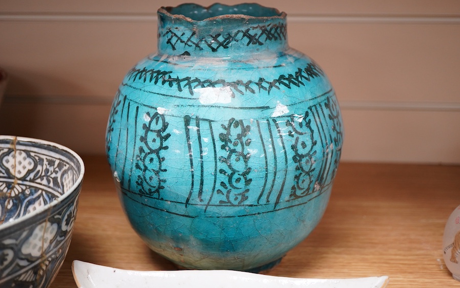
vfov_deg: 28.0
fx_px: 577
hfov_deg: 43.5
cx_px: 230
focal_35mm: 46
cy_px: 136
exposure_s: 1/125
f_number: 4.5
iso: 1250
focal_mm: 30
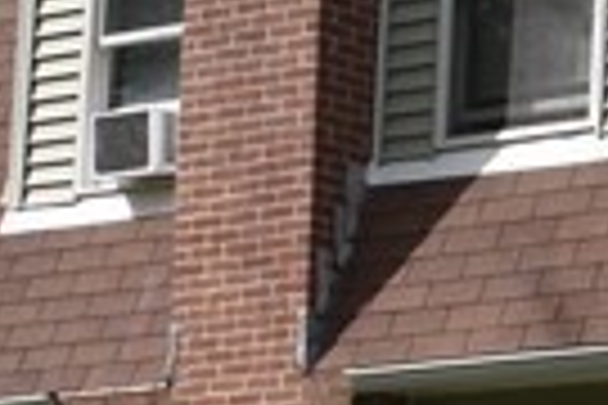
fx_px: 3850
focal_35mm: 228
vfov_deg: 6.0
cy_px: 268
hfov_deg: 8.5
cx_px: 1275
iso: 100
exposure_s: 1/200
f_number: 8
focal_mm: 20
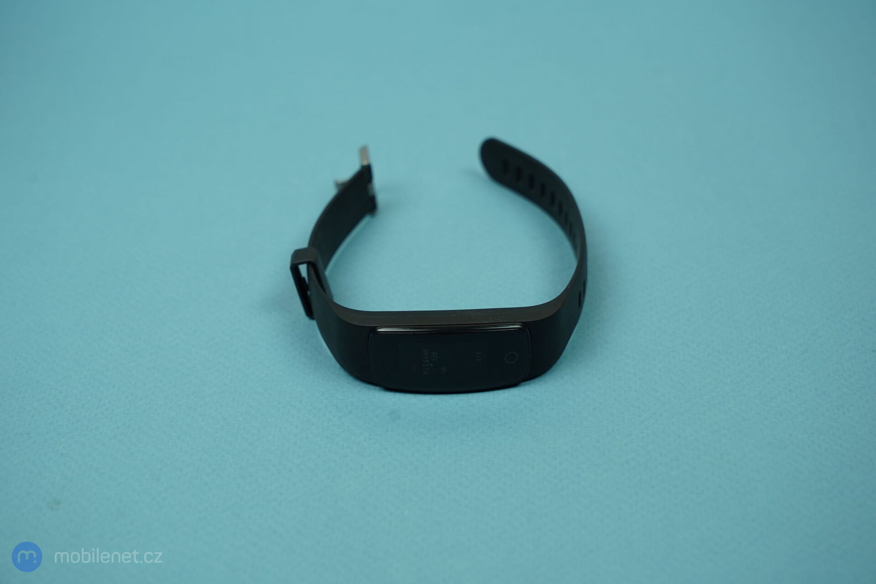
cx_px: 438
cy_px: 292
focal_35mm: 70
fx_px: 1703
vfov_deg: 19.5
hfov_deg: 28.8
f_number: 6.3
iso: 640
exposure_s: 1/125
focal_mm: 70
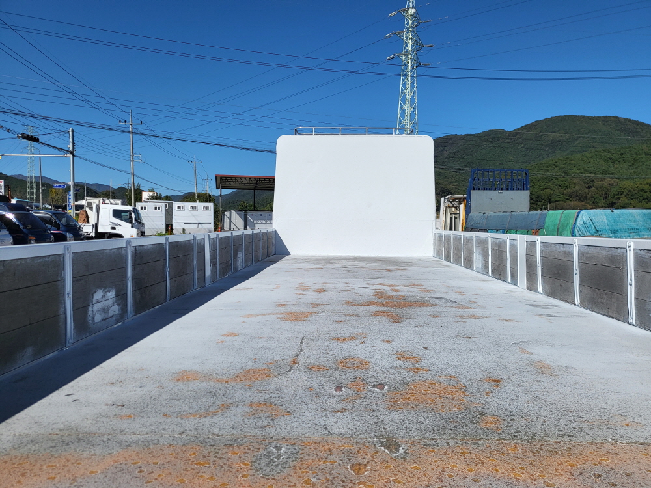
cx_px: 326
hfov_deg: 67.3
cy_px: 244
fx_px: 489
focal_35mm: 26
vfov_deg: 53.1
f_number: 1.8
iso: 50
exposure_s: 1/6669
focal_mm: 4.25
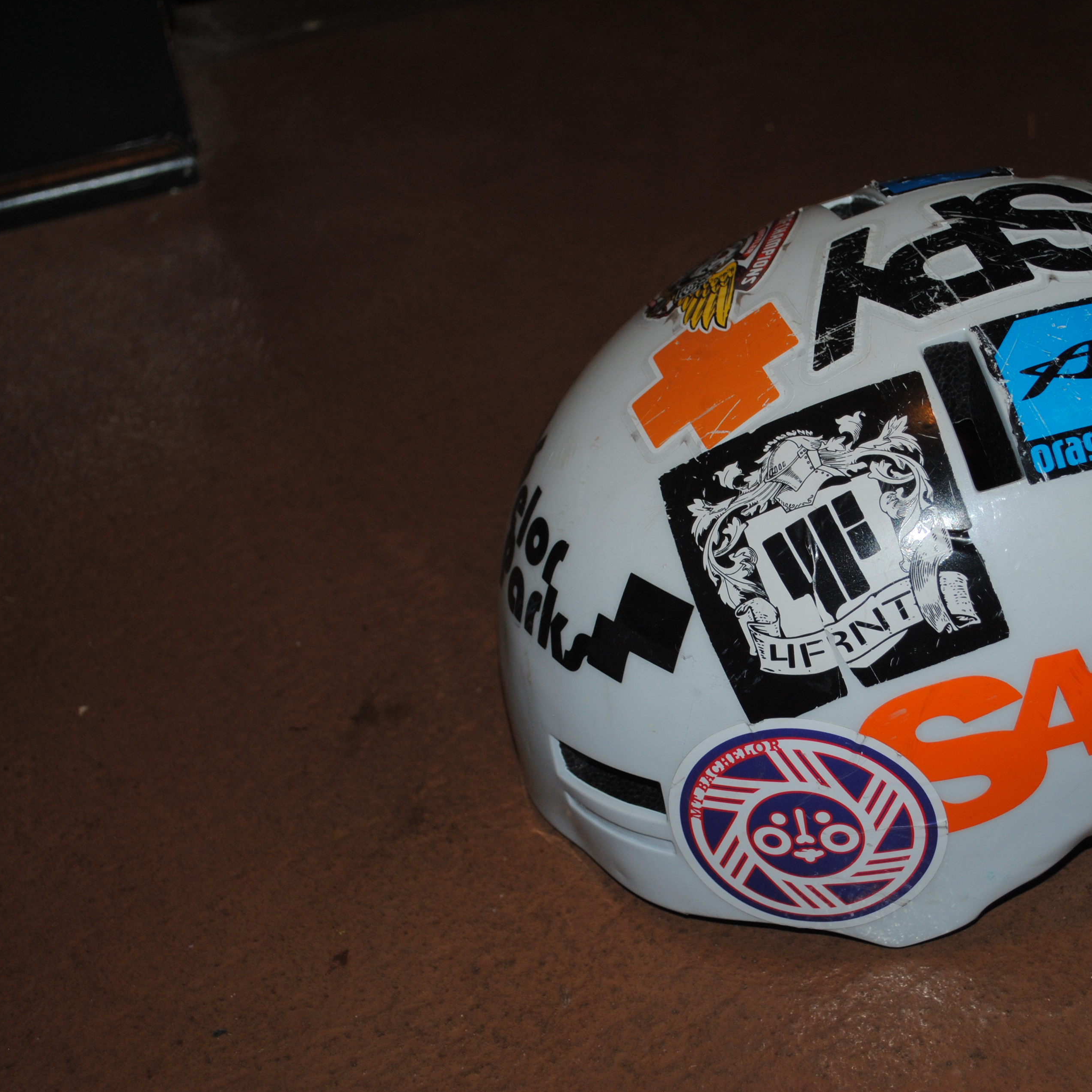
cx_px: 726
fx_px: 2213
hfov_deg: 27.6
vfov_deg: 27.7
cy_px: 549
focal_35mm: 62
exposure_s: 1/60
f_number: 4.8
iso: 200
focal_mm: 32
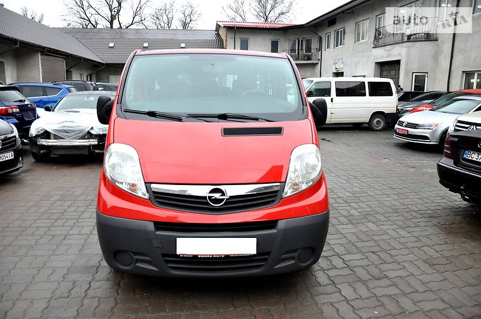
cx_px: 240
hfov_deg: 67.5
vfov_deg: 47.8
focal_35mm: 27
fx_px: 360
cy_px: 160
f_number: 4.5
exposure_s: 1/80
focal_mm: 18
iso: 800
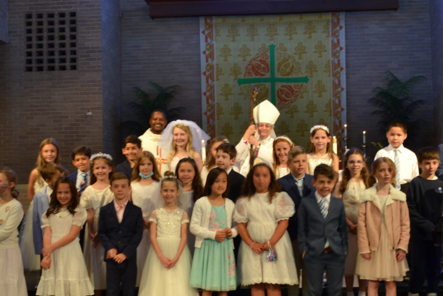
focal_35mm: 57
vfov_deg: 23.8
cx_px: 248
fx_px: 701
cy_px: 156
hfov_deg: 35.0
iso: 400
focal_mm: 24
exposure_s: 1/4
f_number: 10
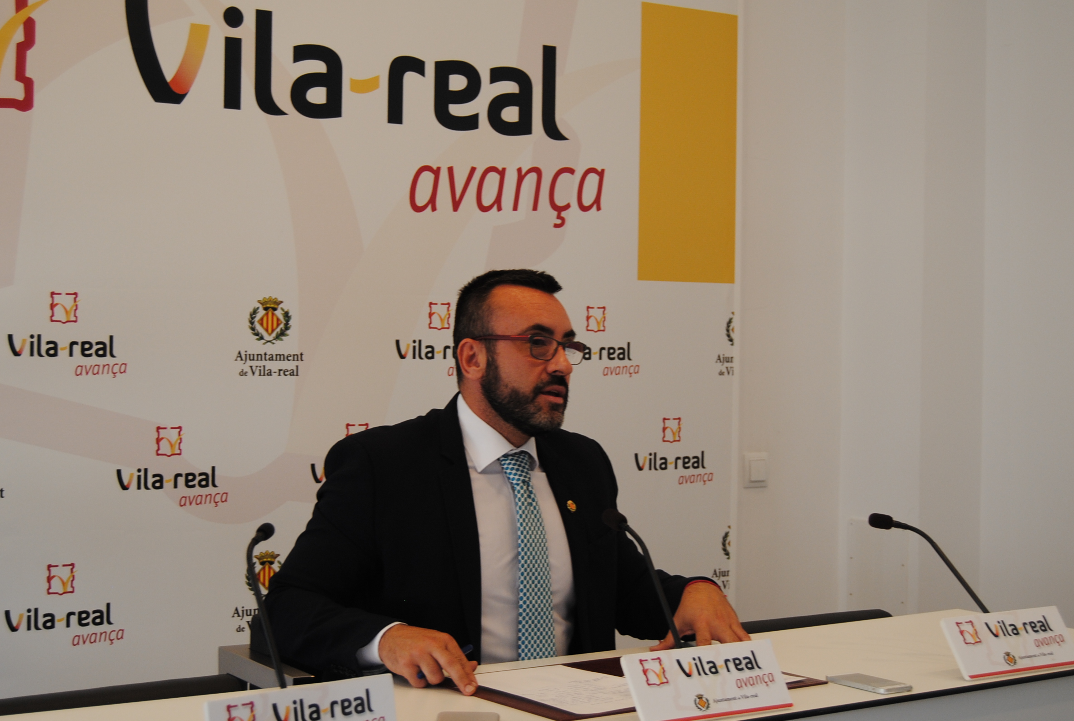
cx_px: 510
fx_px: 1764
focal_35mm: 59
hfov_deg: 33.9
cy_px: 345
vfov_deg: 23.1
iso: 200
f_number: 4.5
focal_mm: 32
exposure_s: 1/80
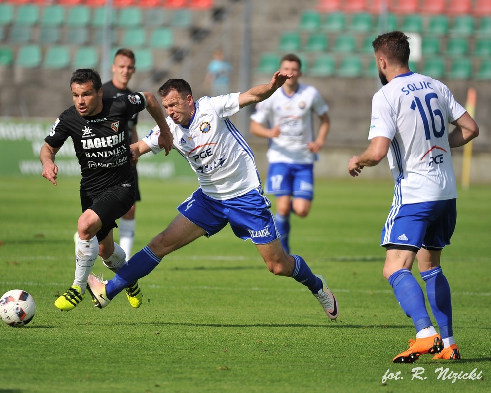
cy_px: 197
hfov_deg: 4.5
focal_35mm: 430
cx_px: 201
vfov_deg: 3.6
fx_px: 6249
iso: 400
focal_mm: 380
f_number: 4
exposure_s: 1/3200
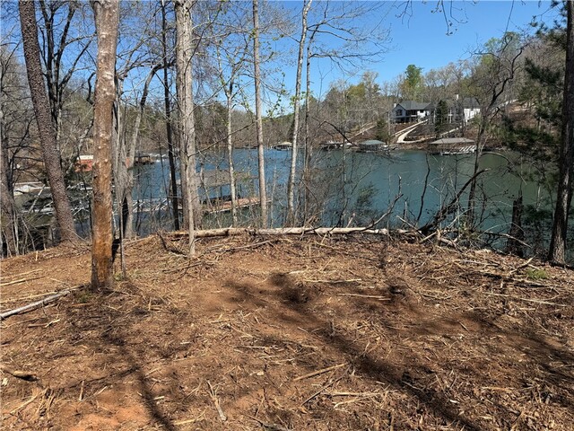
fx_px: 398
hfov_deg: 71.6
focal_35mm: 24
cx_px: 287
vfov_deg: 56.8
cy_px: 216
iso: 80
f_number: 1.78
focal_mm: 6.76
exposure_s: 1/3953
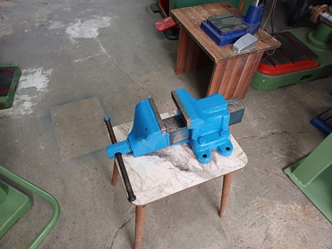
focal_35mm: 25
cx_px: 166
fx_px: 240
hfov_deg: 69.4
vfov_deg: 54.9
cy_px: 124
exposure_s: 1/25
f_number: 1.8
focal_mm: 4.65
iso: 400
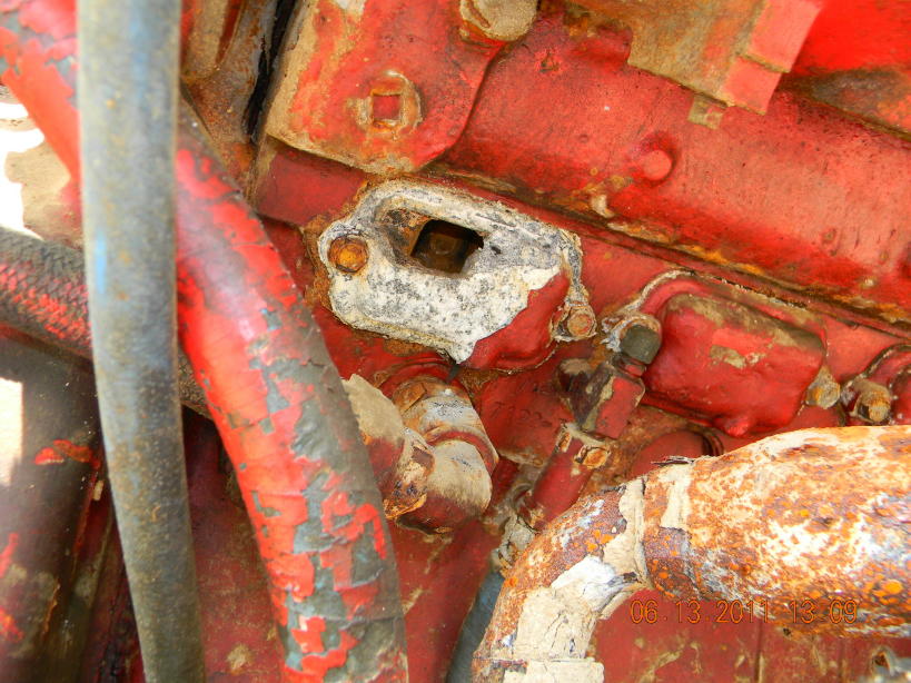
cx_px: 456
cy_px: 342
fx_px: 947
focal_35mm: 36
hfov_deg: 51.4
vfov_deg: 39.6
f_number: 3.7
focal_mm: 6.4
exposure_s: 1/38.2
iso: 80
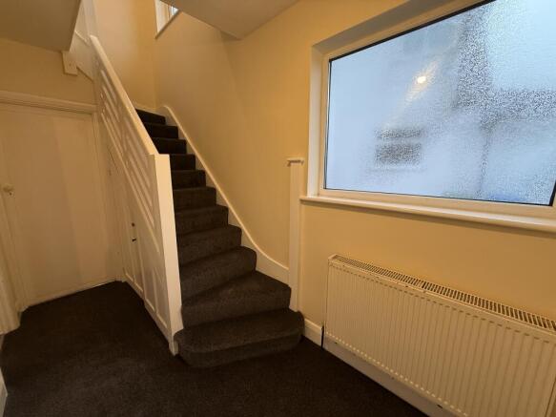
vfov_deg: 85.7
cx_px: 278
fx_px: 225
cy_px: 208
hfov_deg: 102.1
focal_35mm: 14
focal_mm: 2.22
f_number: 2.2
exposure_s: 1/100
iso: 200
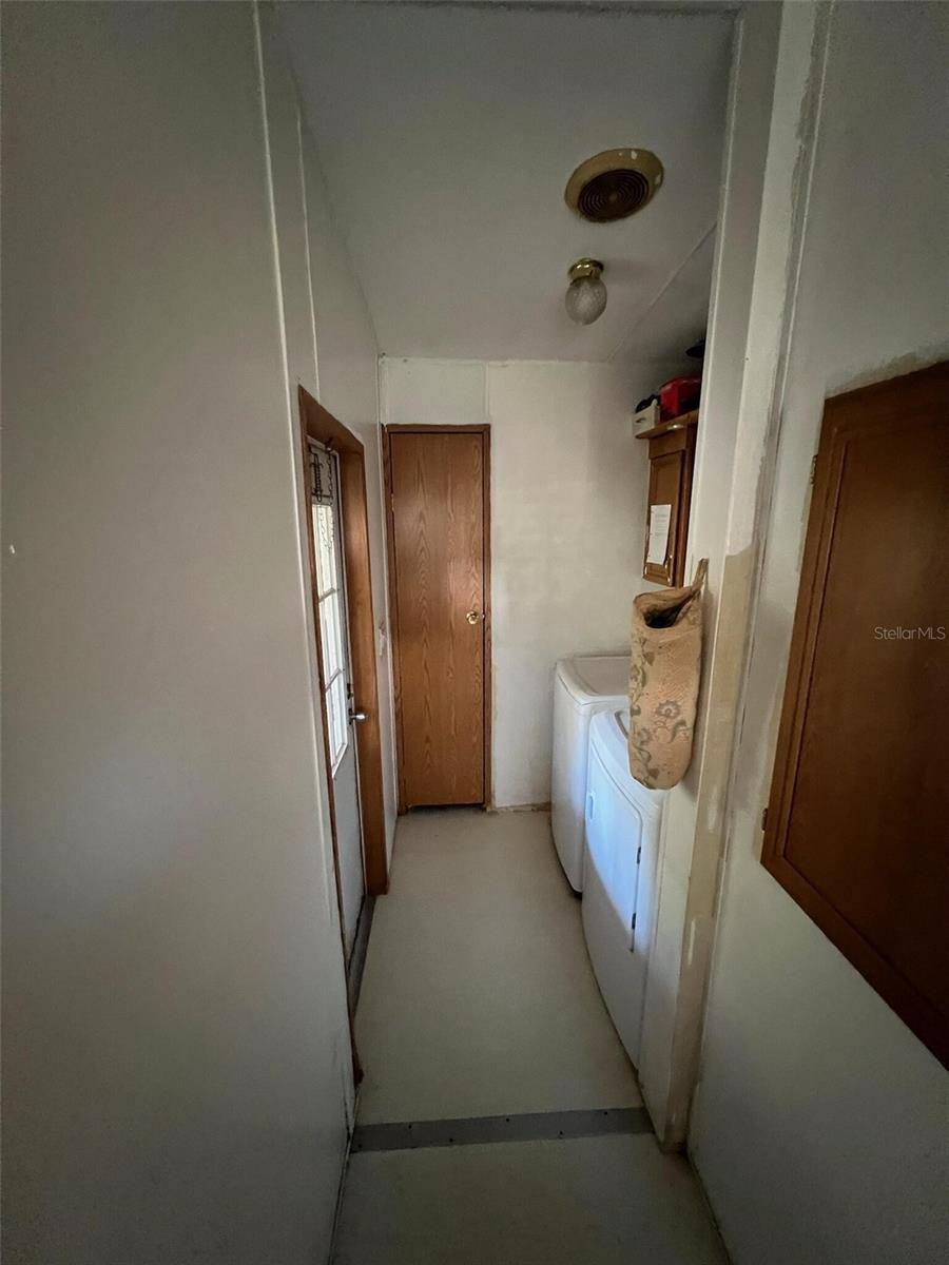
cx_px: 474
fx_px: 475
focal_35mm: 13
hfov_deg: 89.9
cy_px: 632
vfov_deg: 106.2
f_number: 1.8
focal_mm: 1.57
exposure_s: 1/40
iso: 800
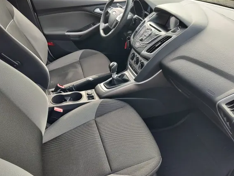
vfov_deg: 53.0
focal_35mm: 26
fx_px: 176
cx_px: 115
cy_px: 80
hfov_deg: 67.3
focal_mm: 5.56
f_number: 1.8
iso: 100
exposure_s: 1/169
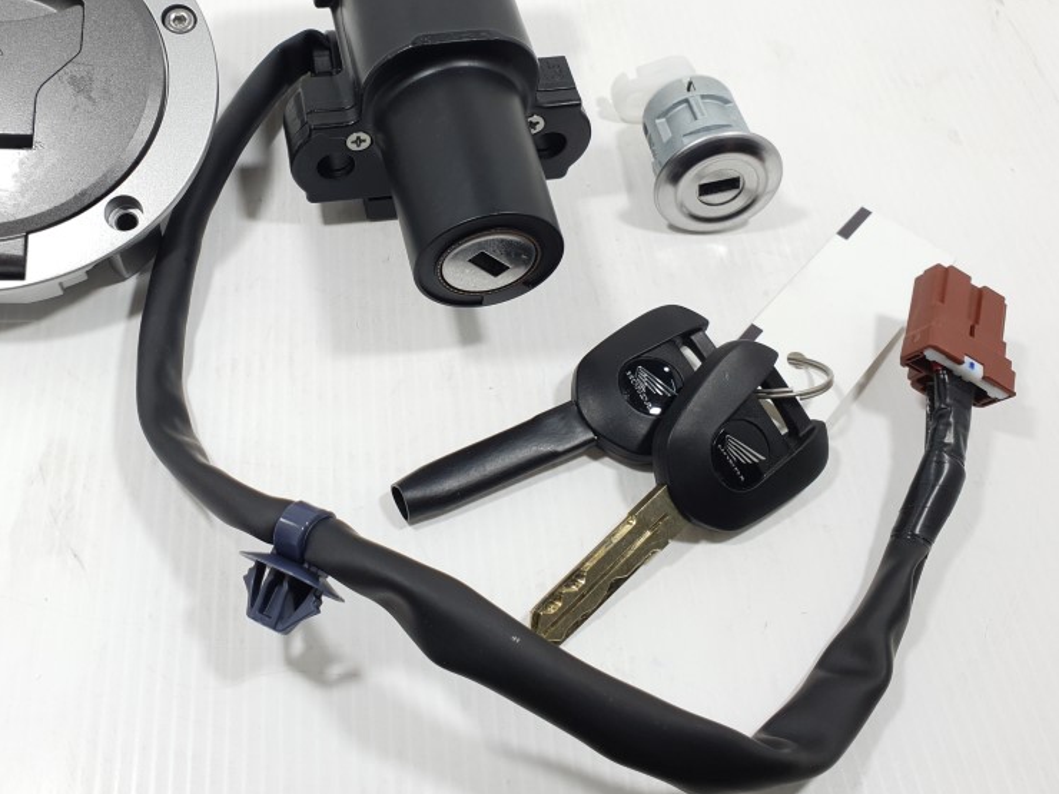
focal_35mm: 36
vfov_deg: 39.4
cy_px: 295
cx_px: 352
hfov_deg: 50.4
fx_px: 1101
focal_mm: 4.3
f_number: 2.4
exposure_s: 1/100
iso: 64
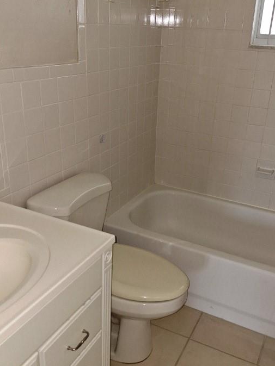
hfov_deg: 40.7
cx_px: 146
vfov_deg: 52.6
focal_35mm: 35
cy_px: 178
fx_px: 371
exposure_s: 1/30
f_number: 1.8
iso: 25
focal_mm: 5.54
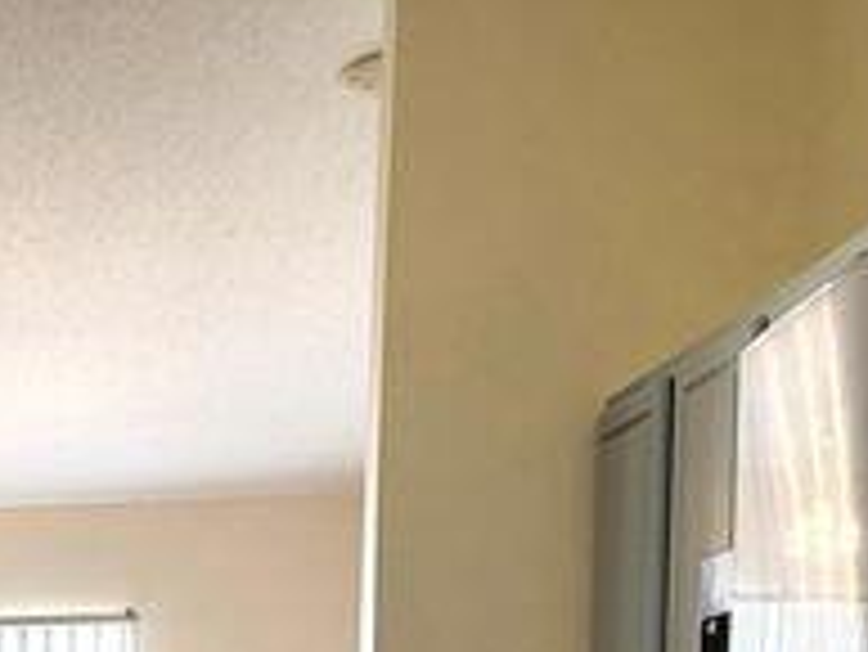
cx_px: -522
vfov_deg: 16.5
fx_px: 2083
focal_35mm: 83
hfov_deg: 19.7
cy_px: 926
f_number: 1.8
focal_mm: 7
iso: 80
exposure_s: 1/120
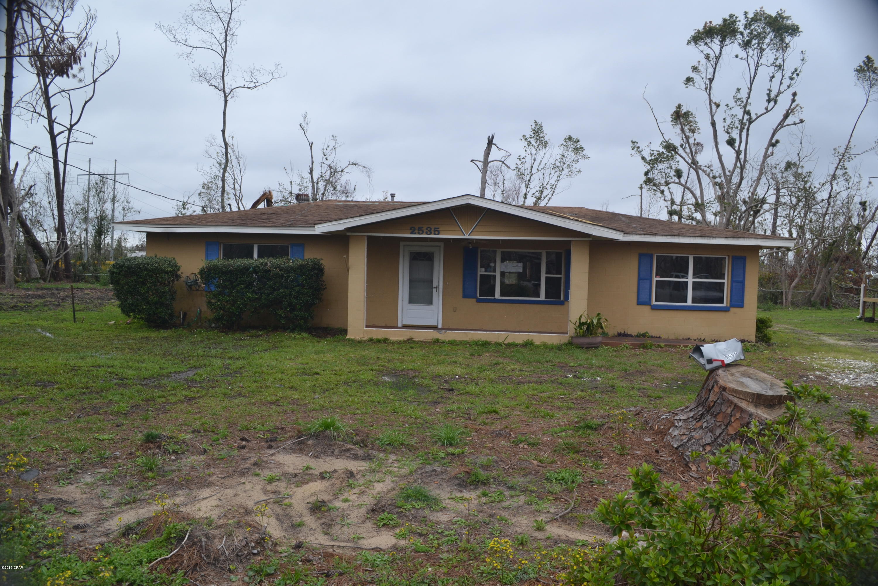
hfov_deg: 67.4
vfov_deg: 47.9
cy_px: 293
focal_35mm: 27
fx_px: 658
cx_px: 439
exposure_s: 1/125
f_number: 5.6
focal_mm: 18
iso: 220
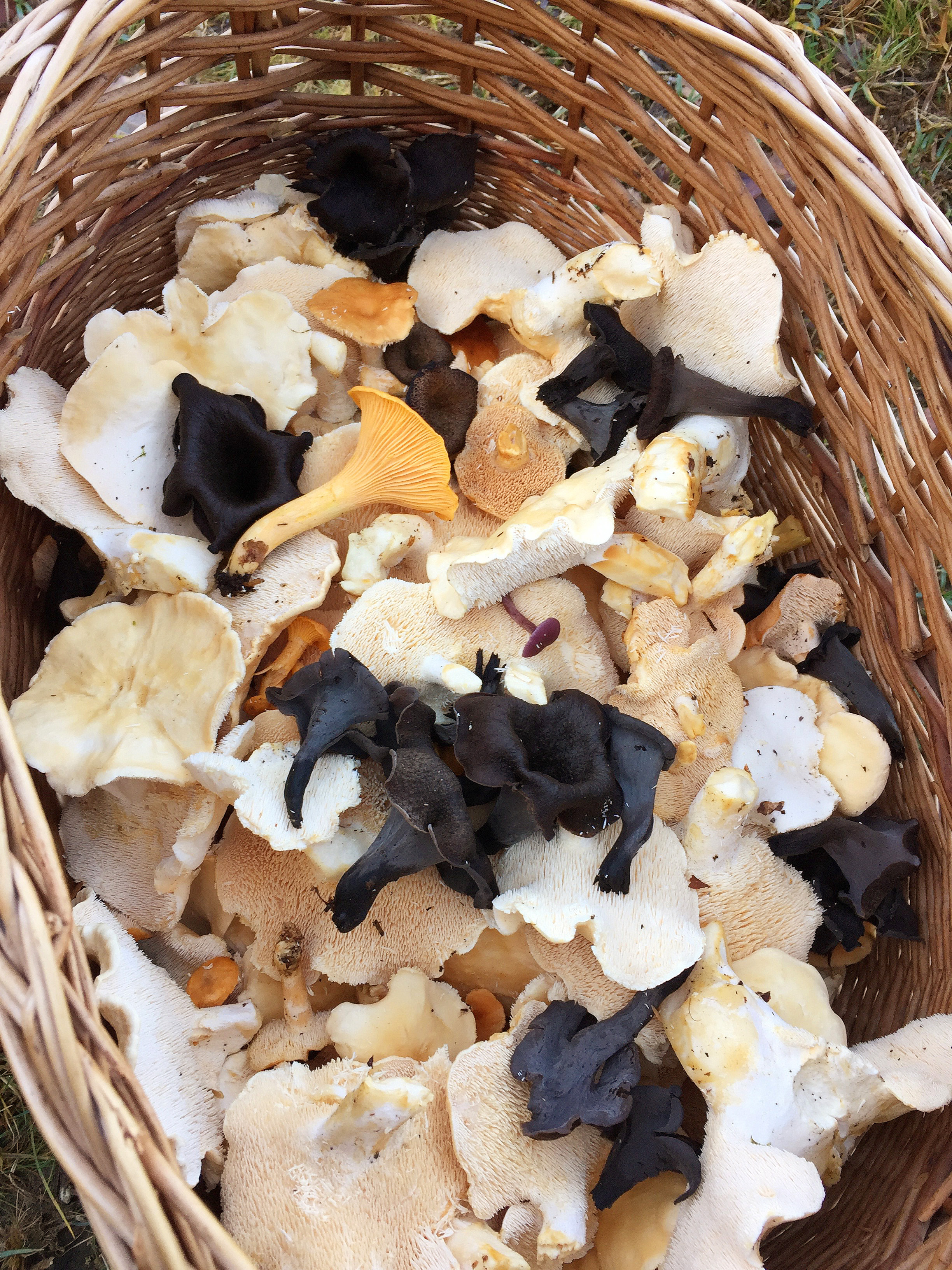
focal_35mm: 29
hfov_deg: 48.2
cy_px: 635
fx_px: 1063
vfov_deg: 61.7
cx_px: 476
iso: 32
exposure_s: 1/100
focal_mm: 4.15
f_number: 2.2
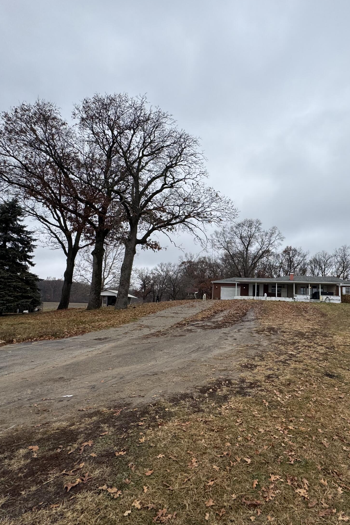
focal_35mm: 20
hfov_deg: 59.8
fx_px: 292
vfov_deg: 84.0
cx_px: 246
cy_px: 256
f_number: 2.2
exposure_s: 1/968
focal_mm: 2.22
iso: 40
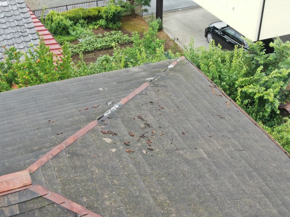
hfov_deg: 39.7
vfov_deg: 30.3
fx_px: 402
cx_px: 145
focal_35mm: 48
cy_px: 108
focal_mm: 8.6
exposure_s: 1/80
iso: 100
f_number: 3.8
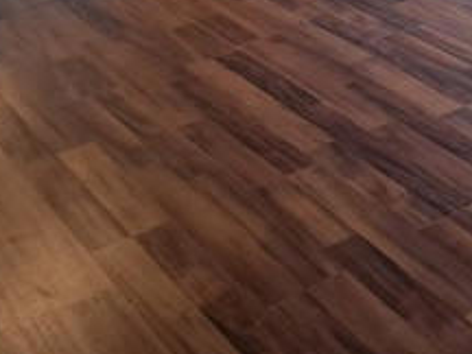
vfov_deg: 19.2
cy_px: -103
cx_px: 439
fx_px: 968
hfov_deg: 26.3
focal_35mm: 71
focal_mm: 5.23
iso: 250
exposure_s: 1/60
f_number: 1.8
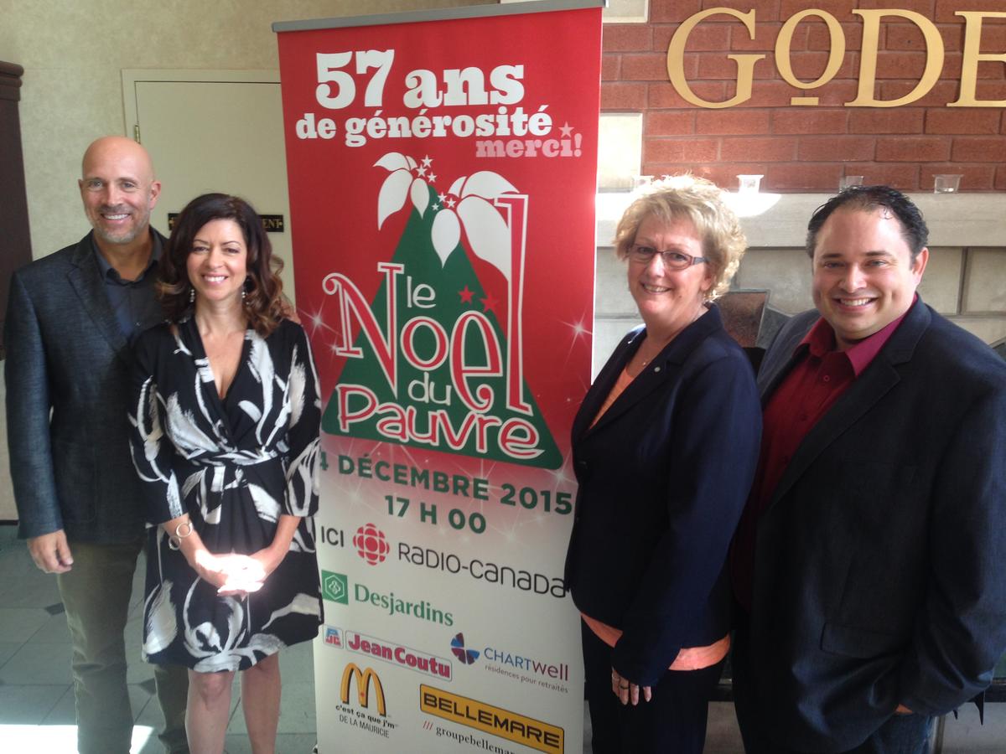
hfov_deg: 55.4
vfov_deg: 42.9
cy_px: 377
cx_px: 503
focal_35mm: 33
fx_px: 959
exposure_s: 1/20
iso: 64
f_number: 2.4
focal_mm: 4.12
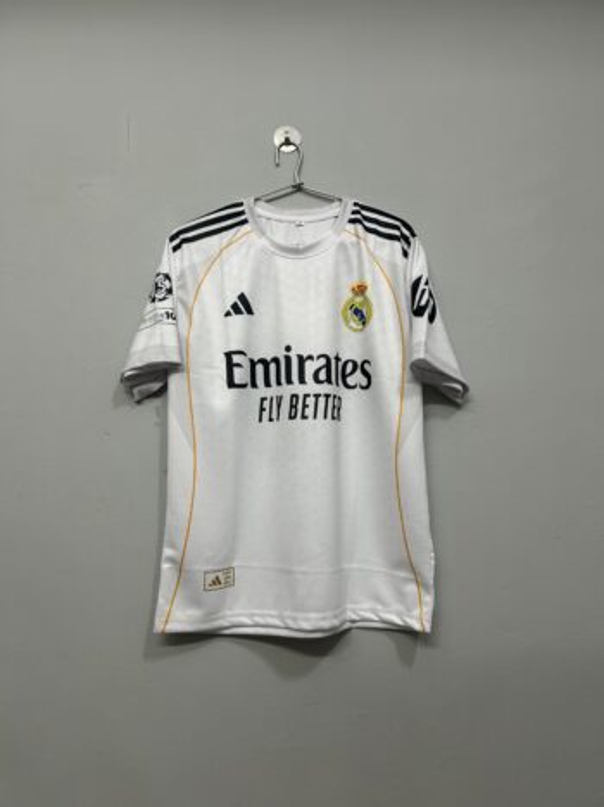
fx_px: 605
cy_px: 404
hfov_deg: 53.0
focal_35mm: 26
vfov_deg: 67.3
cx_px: 302
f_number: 1.5
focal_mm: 5.7
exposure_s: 1/50
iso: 64
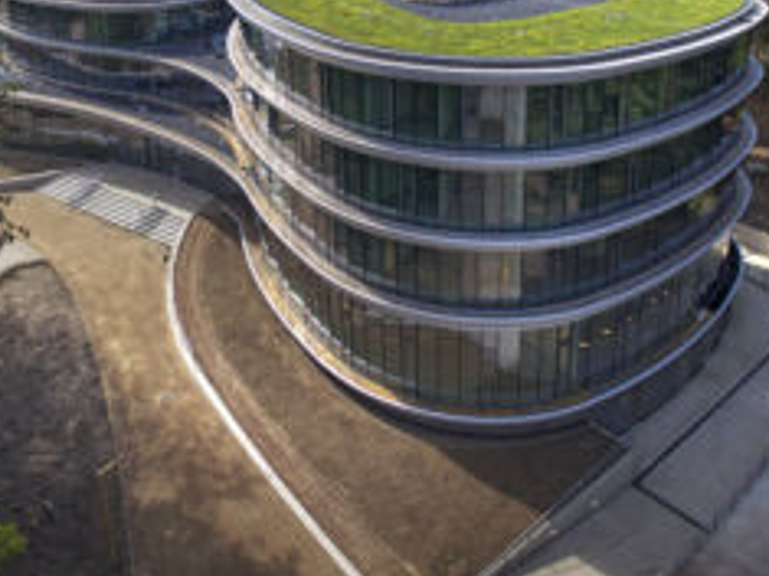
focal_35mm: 34
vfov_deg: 40.4
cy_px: 131
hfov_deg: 53.7
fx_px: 755
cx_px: 317
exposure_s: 1/944
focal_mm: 3.61
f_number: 2.8
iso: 100
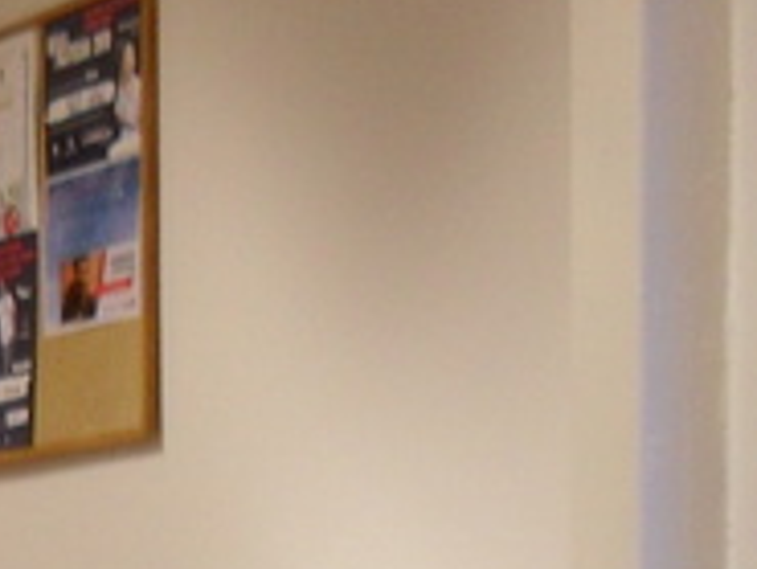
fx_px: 3304
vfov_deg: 9.2
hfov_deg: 12.2
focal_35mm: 151
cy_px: 1167
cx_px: -491
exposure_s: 1/20
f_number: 3.2
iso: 200
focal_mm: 6.3
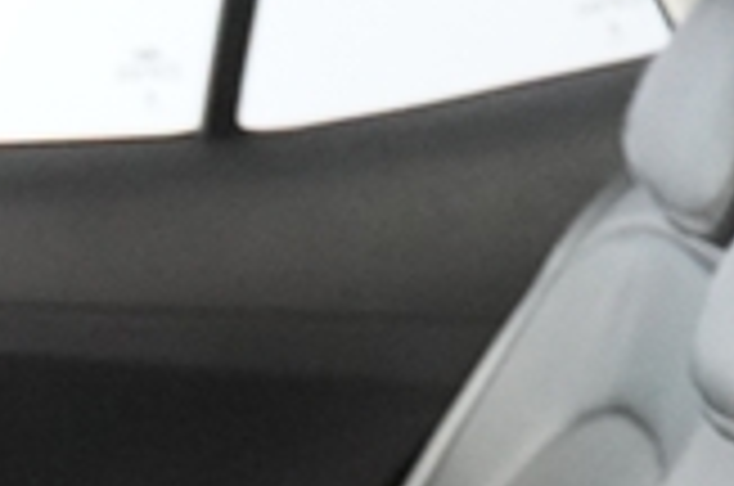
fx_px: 3846
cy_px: 1177
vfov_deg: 6.8
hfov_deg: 10.5
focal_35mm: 189
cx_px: -360
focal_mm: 20
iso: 3200
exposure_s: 1/160
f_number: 2.8
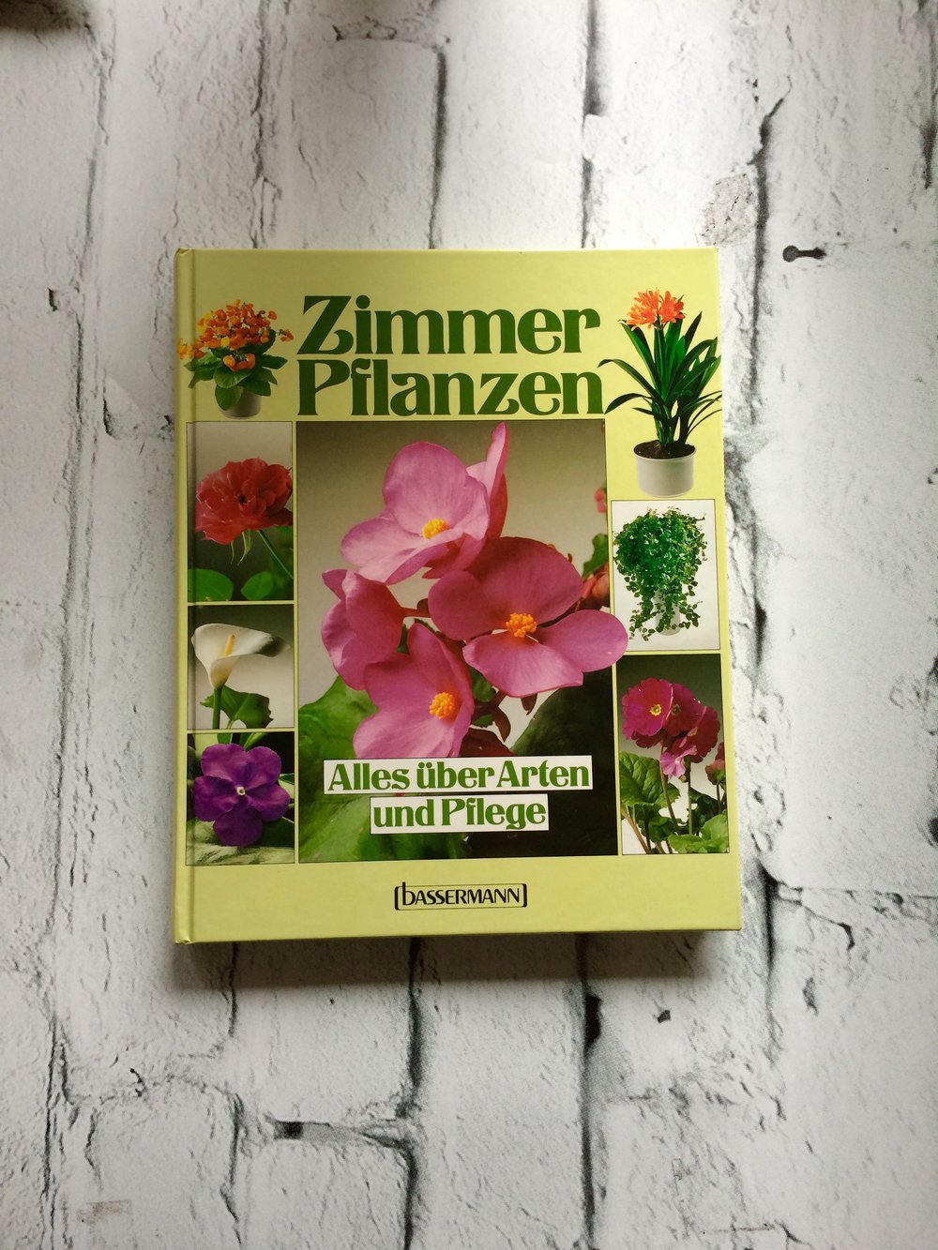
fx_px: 1048
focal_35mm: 29
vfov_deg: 61.7
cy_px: 625
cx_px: 469
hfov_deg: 48.2
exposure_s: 1/33
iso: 50
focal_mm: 4.15
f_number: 2.2
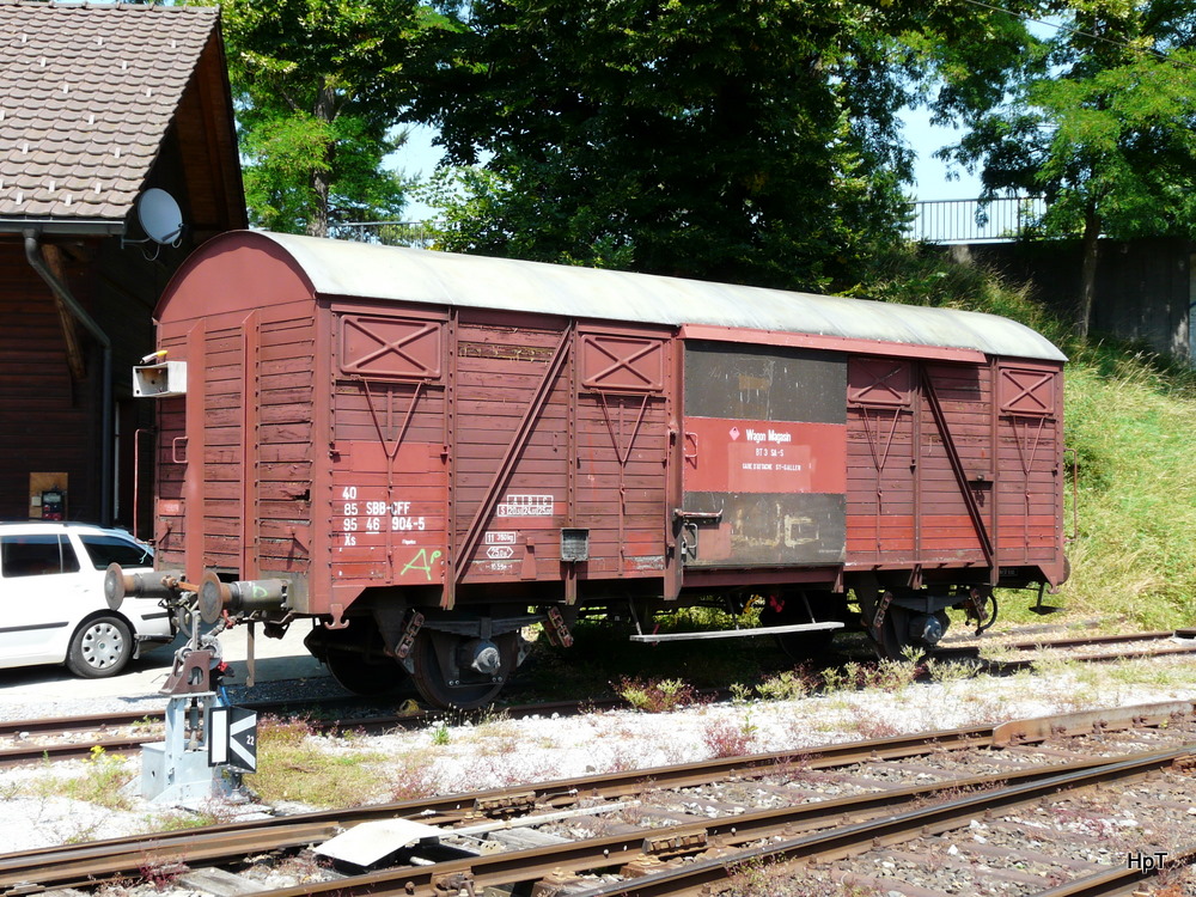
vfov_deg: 29.7
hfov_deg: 38.9
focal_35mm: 49
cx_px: 598
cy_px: 448
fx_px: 1693
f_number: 5
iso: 100
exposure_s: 1/200
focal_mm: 8.1
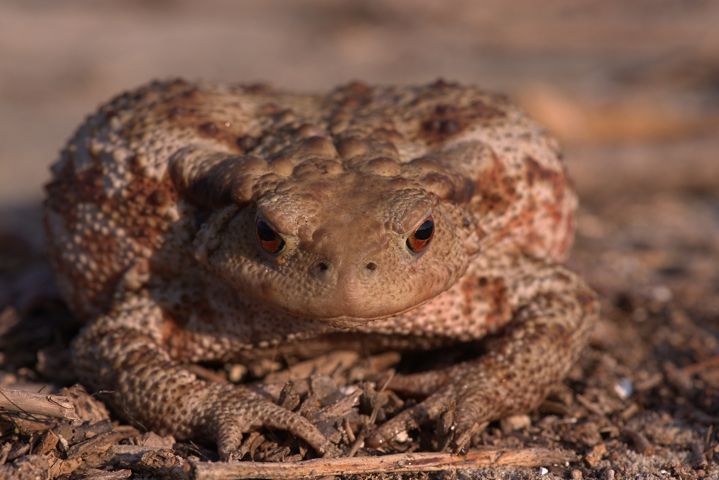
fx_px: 2097
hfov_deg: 19.5
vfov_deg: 13.0
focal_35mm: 105
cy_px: 240
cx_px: 360
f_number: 11
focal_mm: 105
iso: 400
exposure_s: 1/500
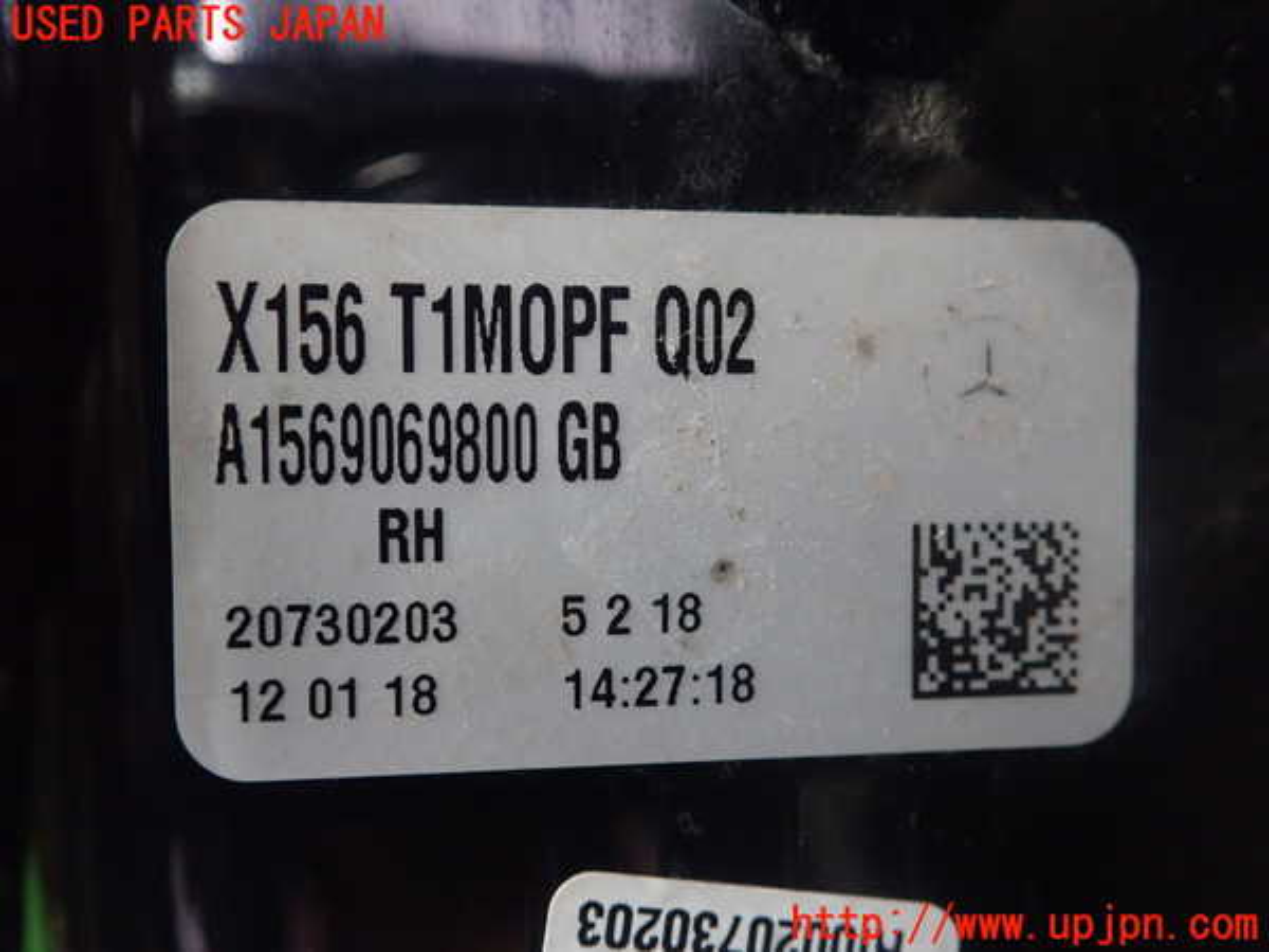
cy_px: 476
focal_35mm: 30
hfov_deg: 60.0
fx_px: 1100
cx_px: 634
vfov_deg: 46.8
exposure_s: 1/125
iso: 800
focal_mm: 5.5
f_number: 2.3
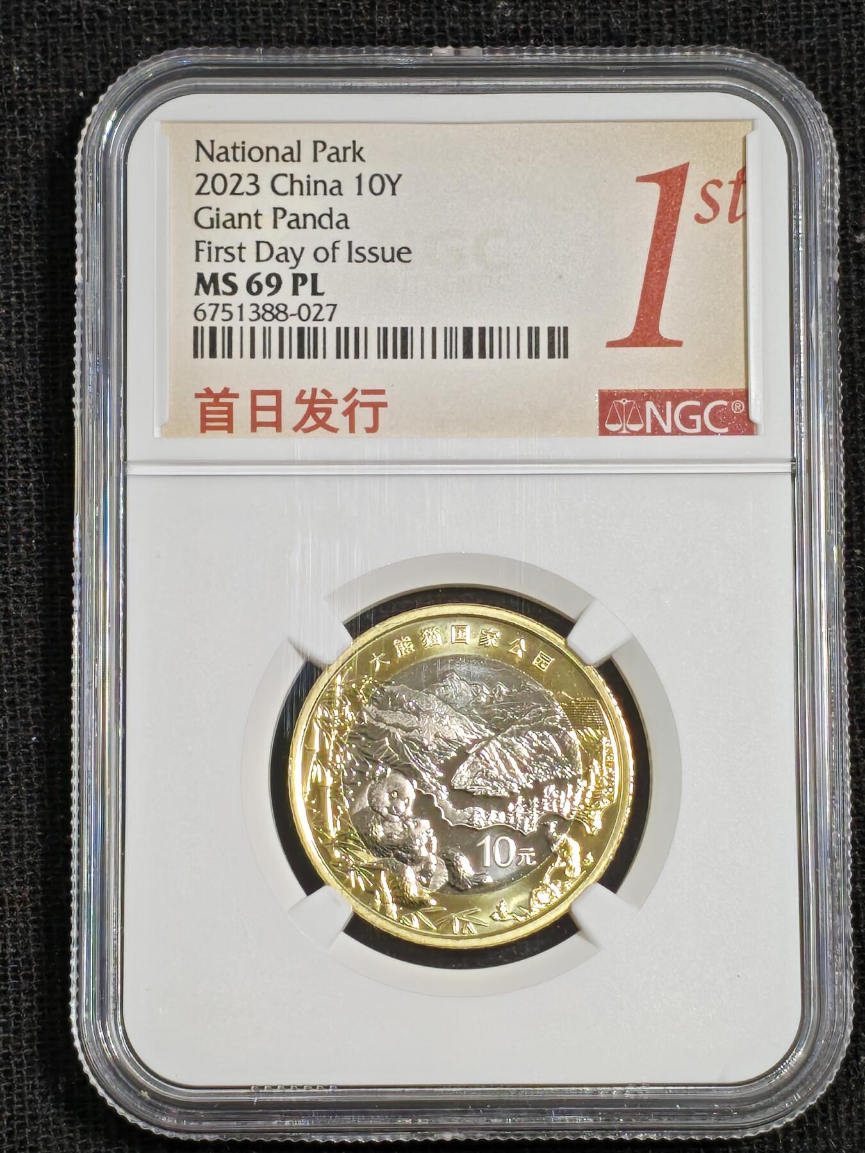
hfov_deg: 12.3
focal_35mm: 120
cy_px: 576
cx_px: 432
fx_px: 3998
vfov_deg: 16.4
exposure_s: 1/823
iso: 50
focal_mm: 4.94
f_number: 1.5
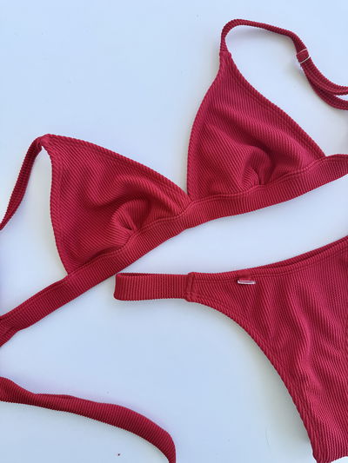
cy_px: 232
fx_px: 322
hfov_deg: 56.8
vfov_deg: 71.6
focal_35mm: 24
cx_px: 174
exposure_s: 1/497
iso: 80
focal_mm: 6.76
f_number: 1.78
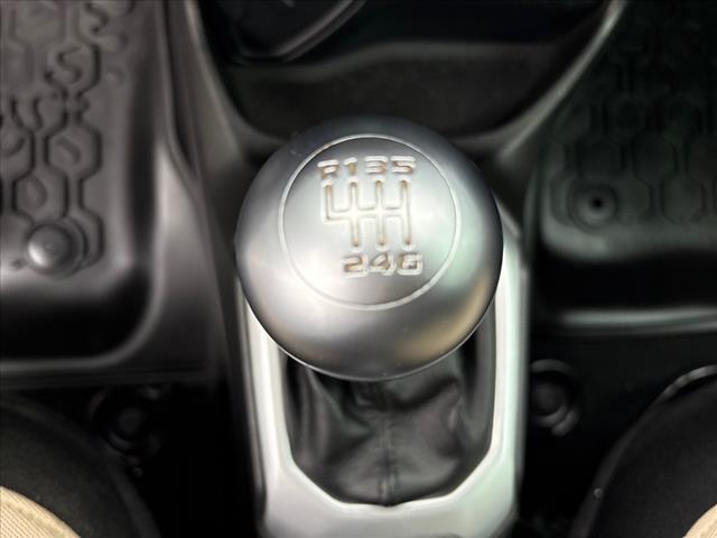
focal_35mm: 26
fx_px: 539
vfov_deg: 53.1
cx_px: 358
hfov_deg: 67.3
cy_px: 269
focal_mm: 5.96
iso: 125
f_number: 1.6
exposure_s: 1/131
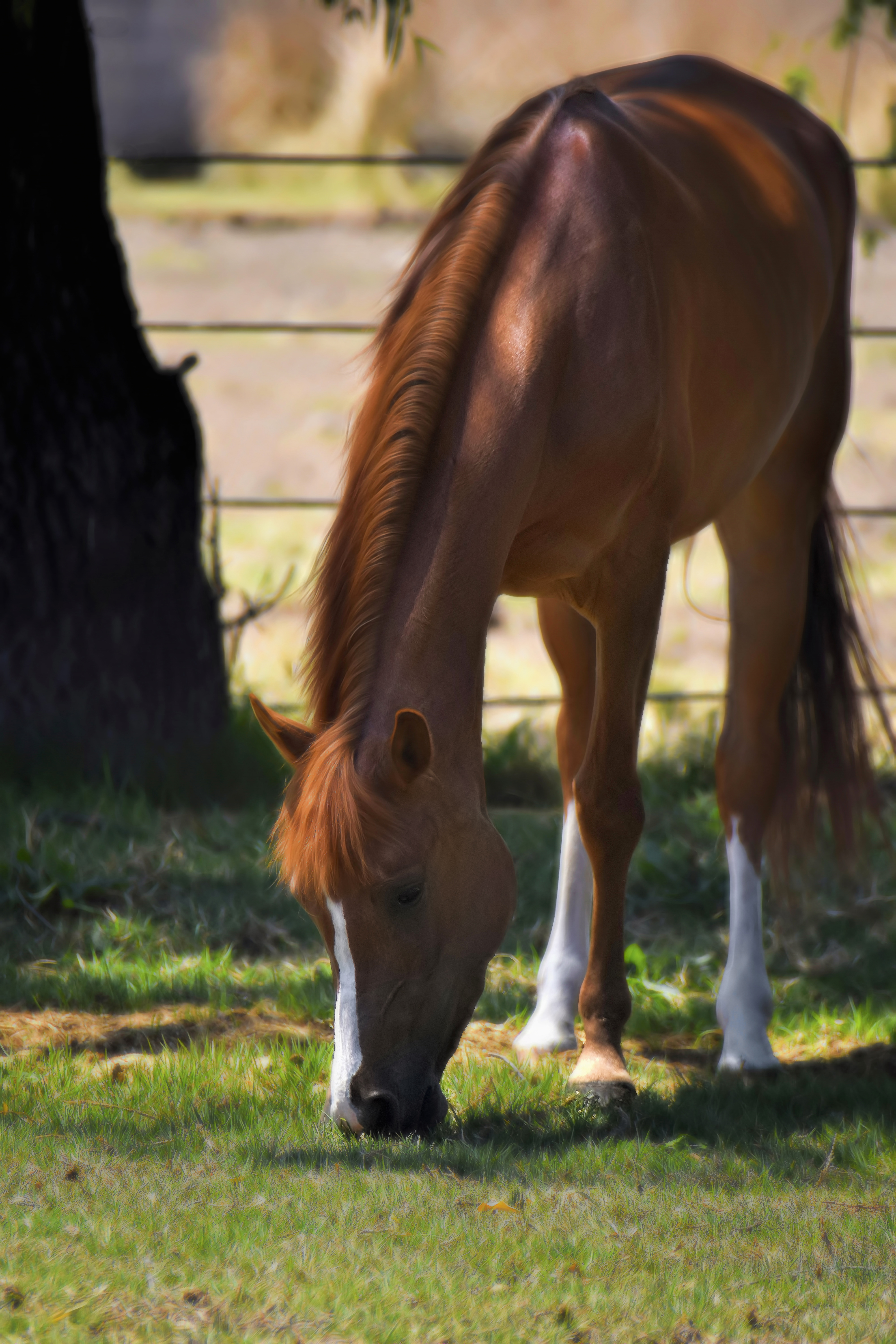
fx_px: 16799
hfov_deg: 3.1
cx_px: 448
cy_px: 672
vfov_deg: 4.6
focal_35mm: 450
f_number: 5.6
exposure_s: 1/800
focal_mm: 300
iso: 320
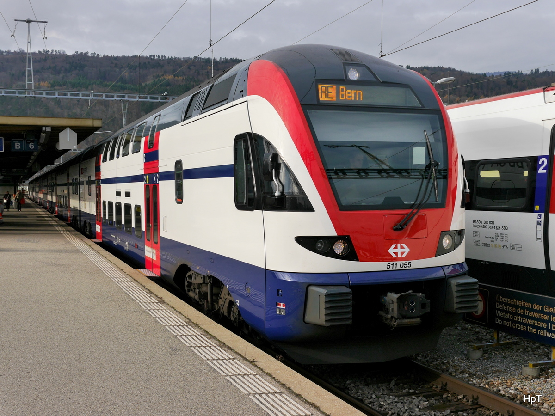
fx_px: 673
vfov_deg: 34.3
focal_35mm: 42
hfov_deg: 44.8
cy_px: 208
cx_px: 278
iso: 160
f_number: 8
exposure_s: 1/400
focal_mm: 21
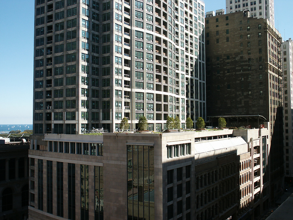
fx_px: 313
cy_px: 110
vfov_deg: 38.7
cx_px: 146
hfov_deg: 50.1
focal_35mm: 37
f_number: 6.7
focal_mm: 7.7
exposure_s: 1/180
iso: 64
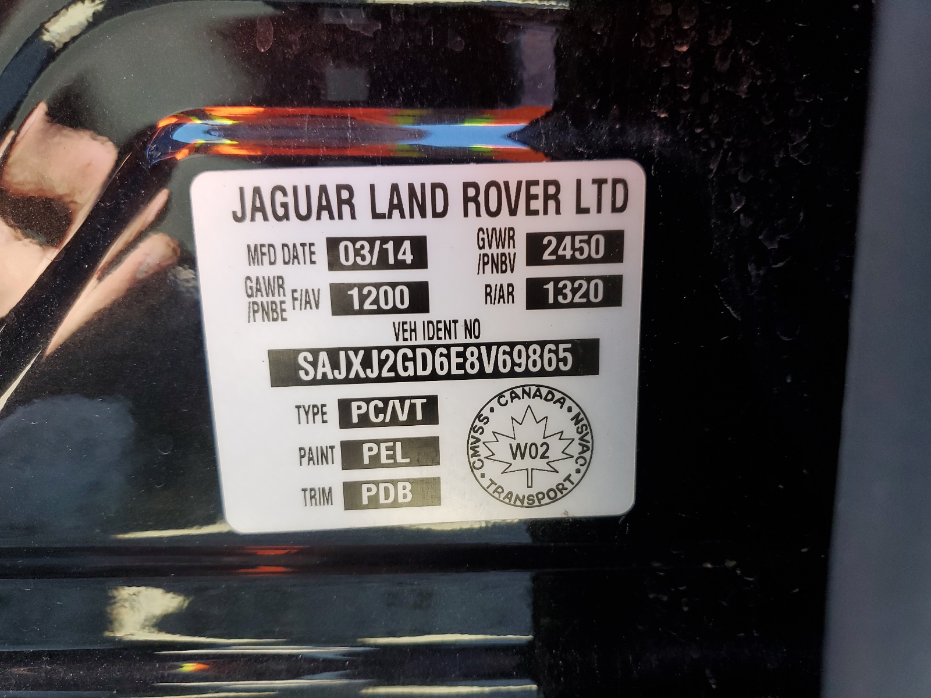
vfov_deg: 53.1
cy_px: 349
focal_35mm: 26
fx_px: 699
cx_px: 466
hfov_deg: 67.3
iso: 66
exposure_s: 1/120
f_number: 1.5
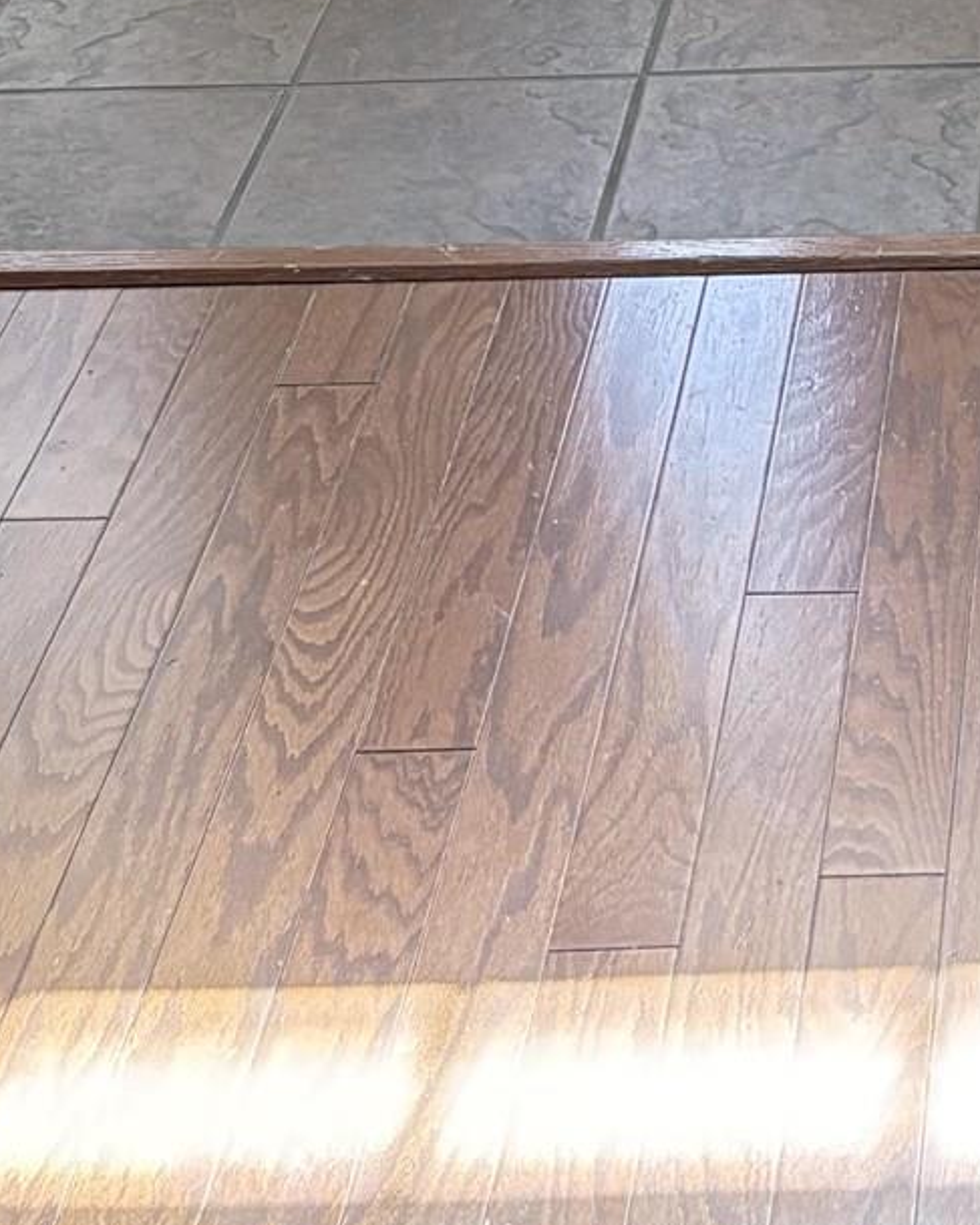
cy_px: -869
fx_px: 3481
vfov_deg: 17.0
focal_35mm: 96
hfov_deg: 15.4
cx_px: 1201
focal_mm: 5.96
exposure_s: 1/60
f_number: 1.6
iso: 250
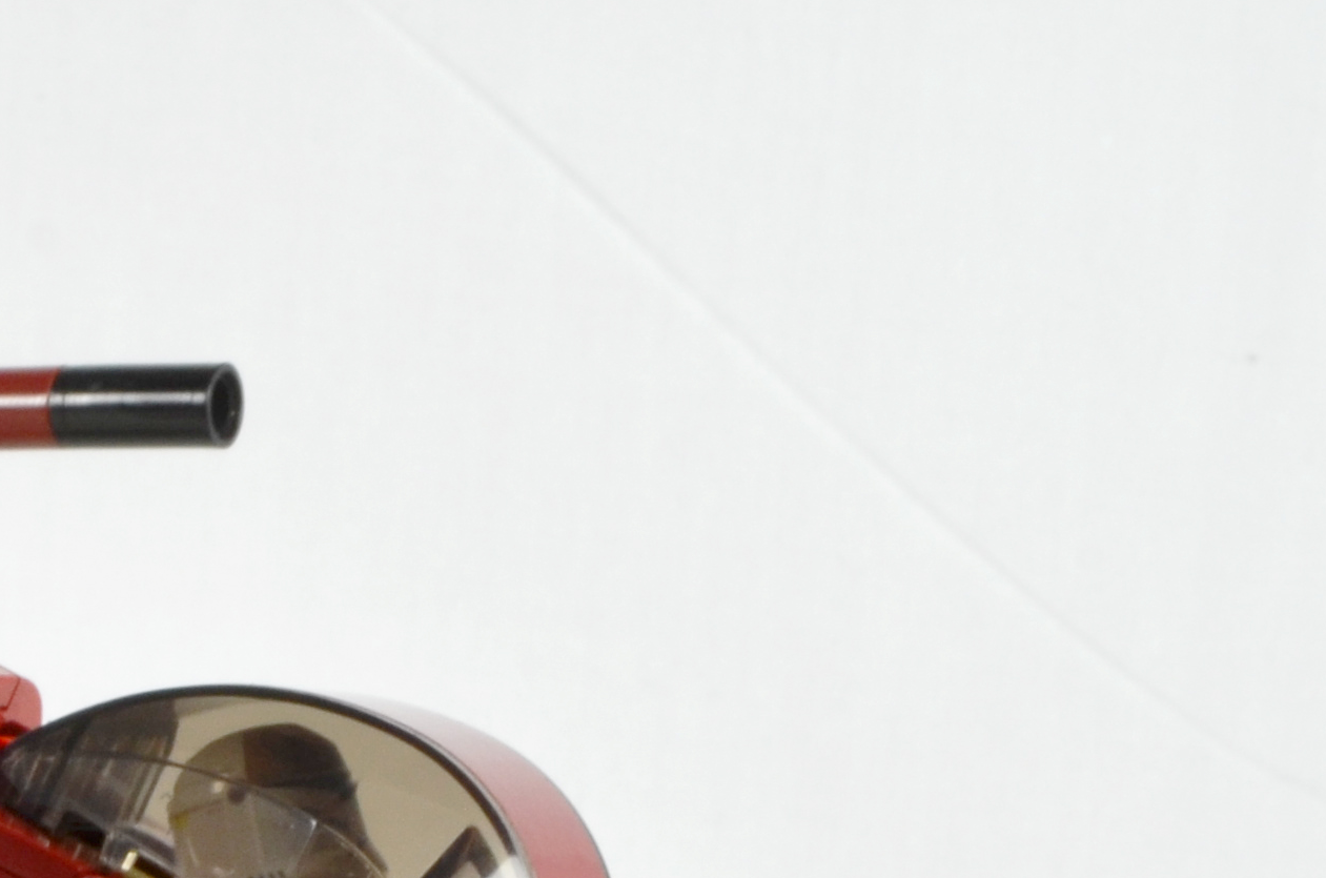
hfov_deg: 14.6
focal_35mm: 129
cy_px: 1608
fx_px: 4741
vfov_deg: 10.0
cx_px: -814
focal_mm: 22
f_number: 18
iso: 250
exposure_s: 1/8
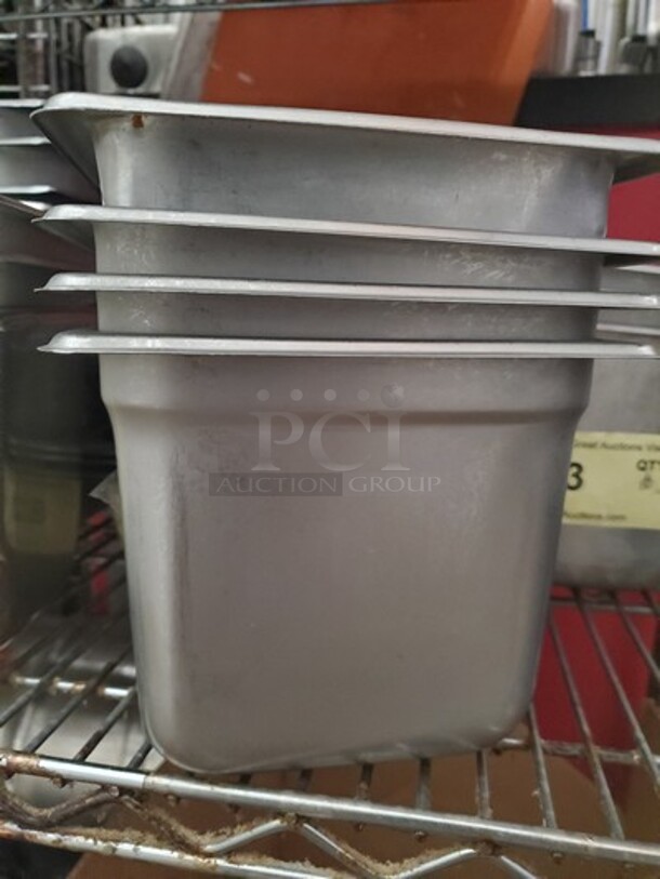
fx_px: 661
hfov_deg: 53.1
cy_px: 440
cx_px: 330
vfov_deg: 67.3
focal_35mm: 26
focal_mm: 4.3
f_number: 1.5
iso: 640
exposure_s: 1/30
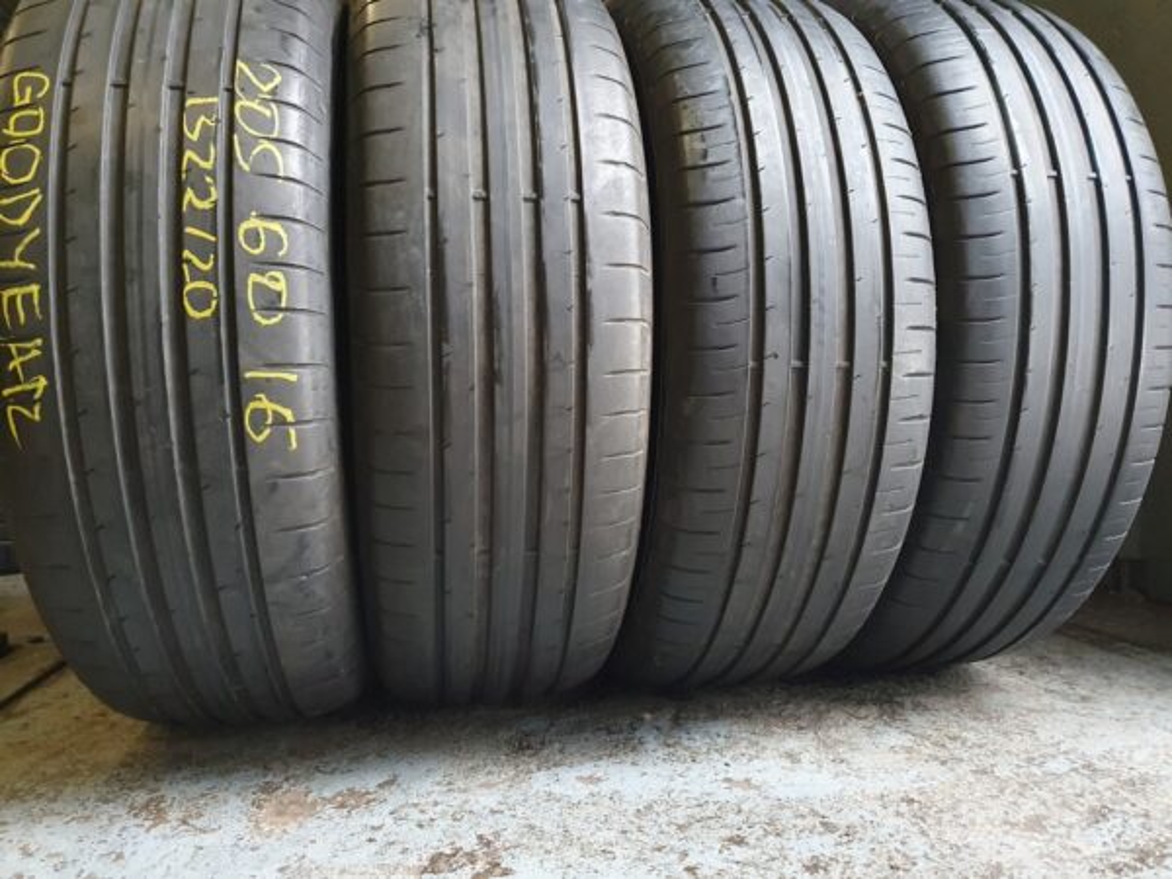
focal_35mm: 26
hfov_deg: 67.3
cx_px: 586
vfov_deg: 53.1
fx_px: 880
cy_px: 440
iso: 400
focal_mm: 4.32
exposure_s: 1/50
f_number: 1.5
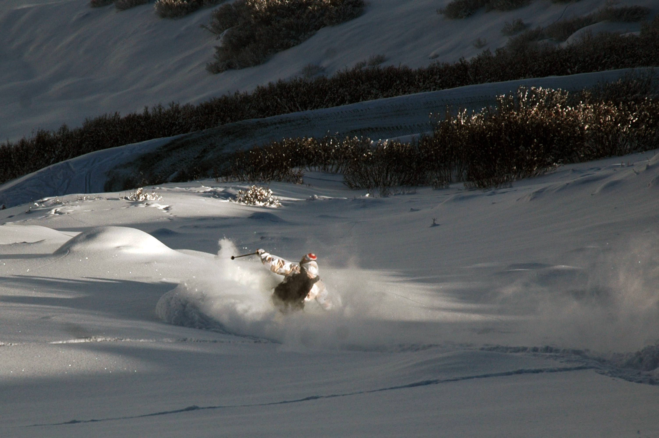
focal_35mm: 105
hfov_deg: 19.5
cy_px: 219
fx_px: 1920
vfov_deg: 13.0
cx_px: 330
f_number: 8
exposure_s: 1/2000
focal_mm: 70
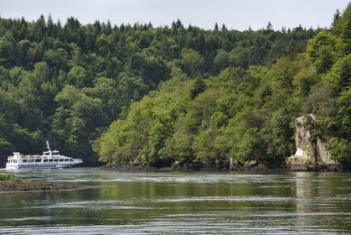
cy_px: 118
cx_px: 176
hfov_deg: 11.7
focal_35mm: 175
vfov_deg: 7.9
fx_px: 1707
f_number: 11
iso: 200
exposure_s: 1/200
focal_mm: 175
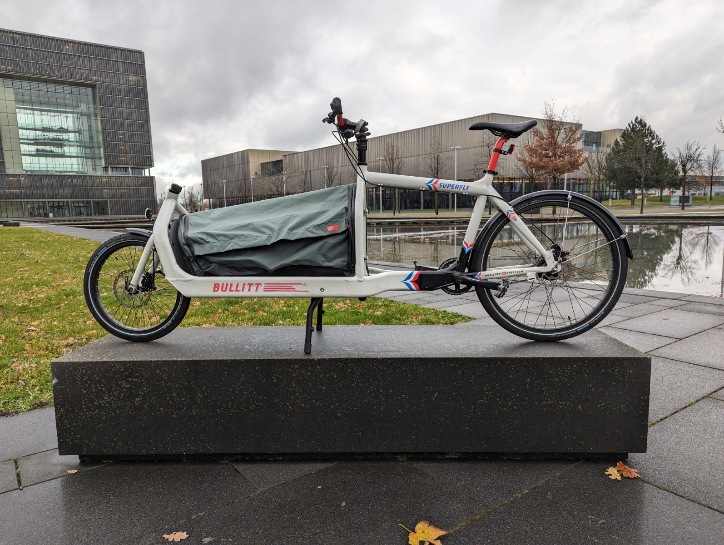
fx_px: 503
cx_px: 362
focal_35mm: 24
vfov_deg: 56.9
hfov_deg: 71.5
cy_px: 272
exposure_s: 1/393
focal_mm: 6.81
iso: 45
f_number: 1.85
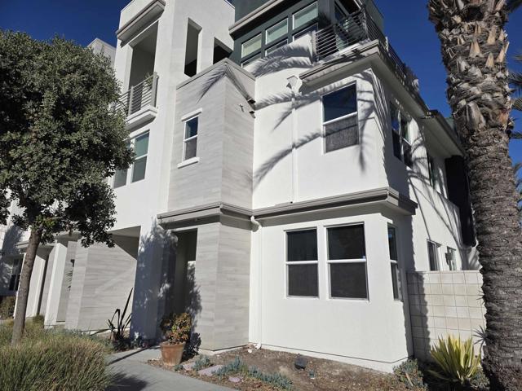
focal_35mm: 23
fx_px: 347
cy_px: 196
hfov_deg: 73.9
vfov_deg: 58.9
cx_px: 261
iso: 40
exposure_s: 1/7944
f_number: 1.7
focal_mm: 6.3
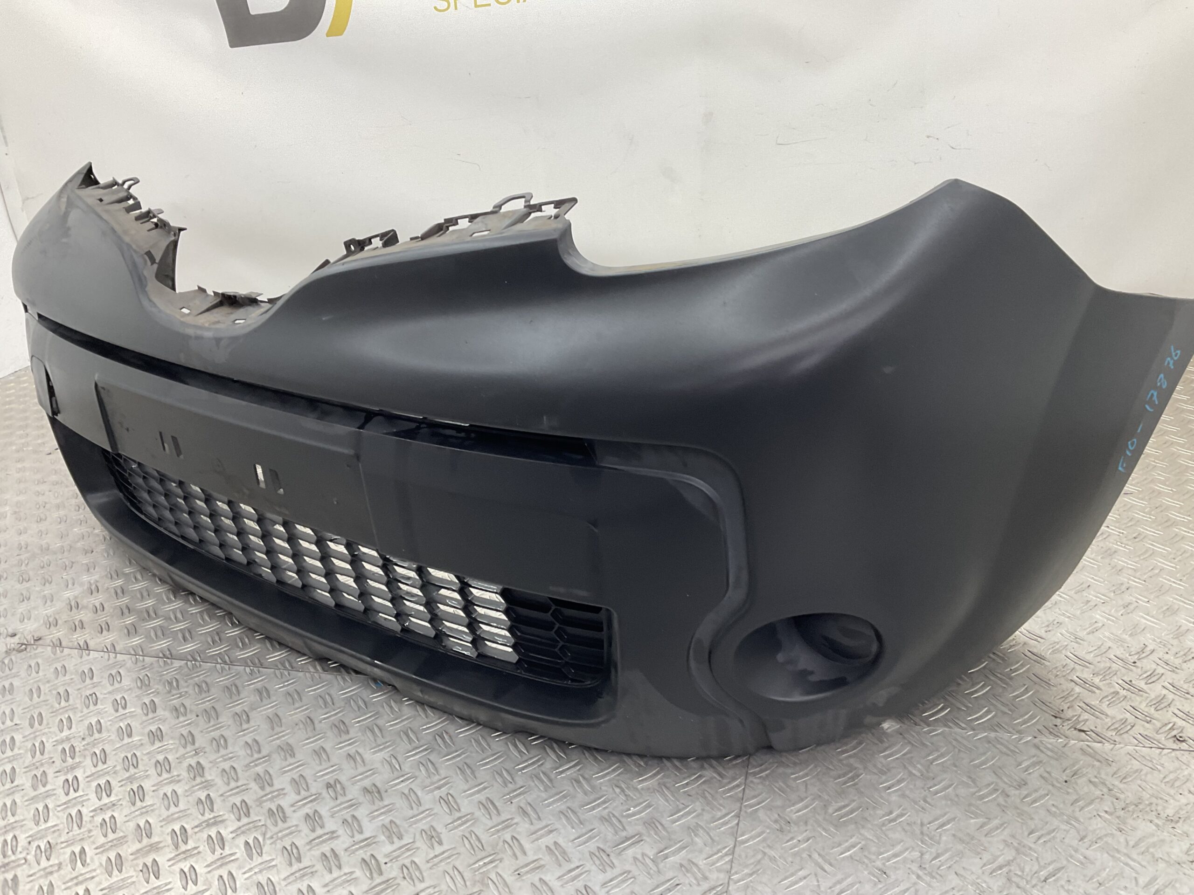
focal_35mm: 29
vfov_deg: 48.2
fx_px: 1000
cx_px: 597
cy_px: 448
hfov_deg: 61.7
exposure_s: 1/120
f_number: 1.8
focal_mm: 3
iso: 50
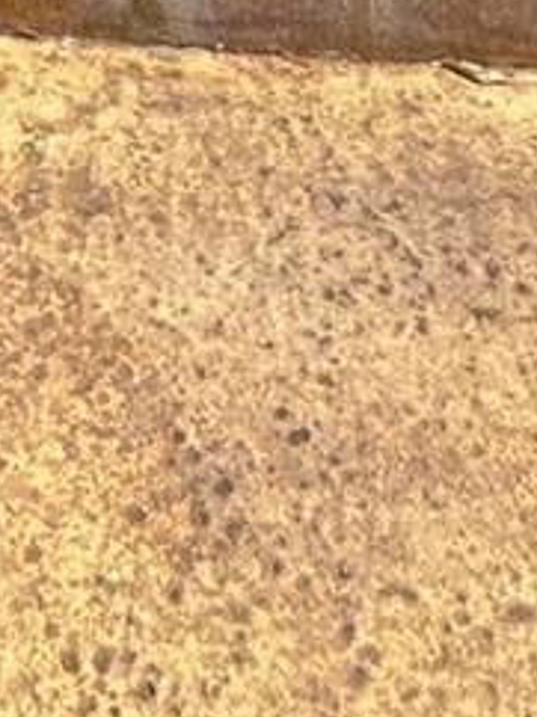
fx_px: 1844
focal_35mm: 89
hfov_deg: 16.2
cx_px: -33
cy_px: -1470
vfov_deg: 11.3
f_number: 2.2
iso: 40
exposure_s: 1/373
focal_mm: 2.22
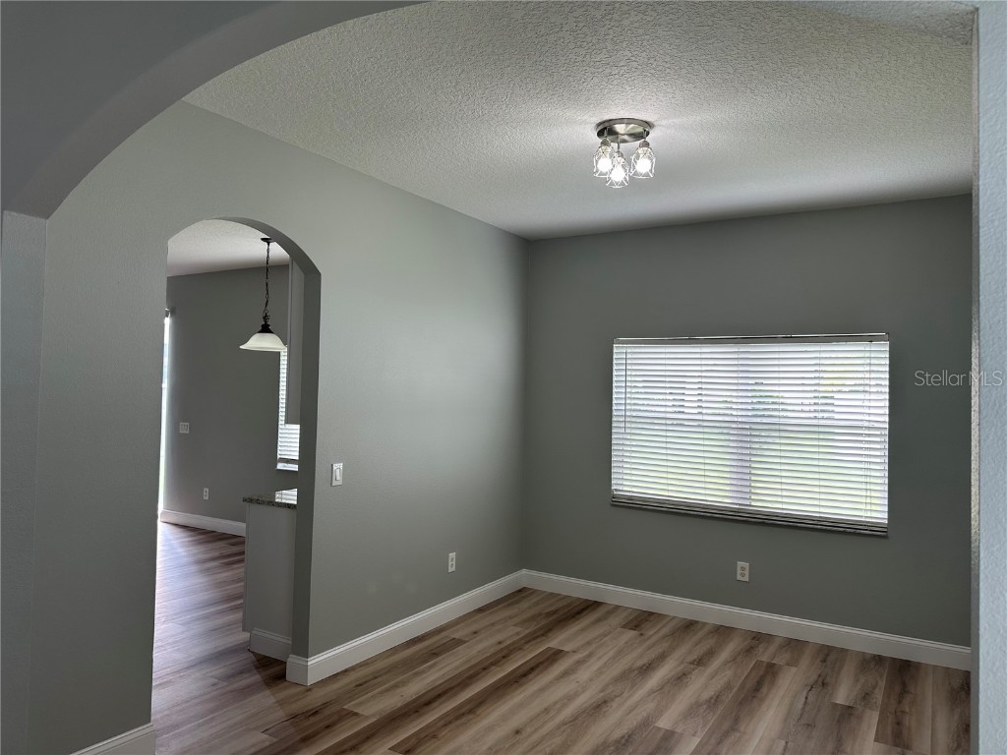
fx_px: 698
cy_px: 378
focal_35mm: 24
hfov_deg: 71.6
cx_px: 504
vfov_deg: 56.8
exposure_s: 1/120
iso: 80
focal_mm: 6.86
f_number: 1.78
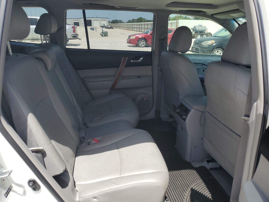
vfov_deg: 53.1
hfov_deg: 67.3
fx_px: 202
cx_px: 134
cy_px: 101
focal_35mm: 26
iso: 50
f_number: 1.5
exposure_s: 1/1429
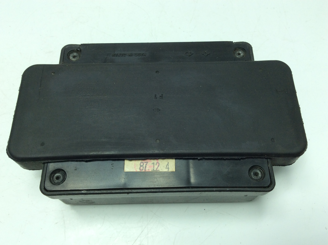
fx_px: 303
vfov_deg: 44.1
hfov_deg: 56.9
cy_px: 122
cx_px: 164
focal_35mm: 32
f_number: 2.4
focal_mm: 3.3
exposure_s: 1/272
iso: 32
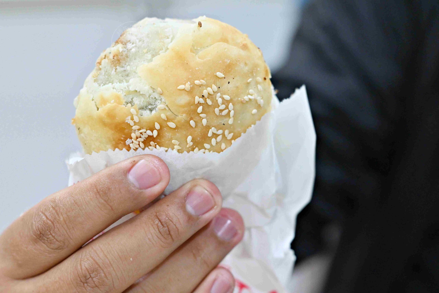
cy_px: 146
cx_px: 220
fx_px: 915
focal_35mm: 75
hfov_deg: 27.0
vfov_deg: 18.2
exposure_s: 1/200
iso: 1600
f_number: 3.2
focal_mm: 50
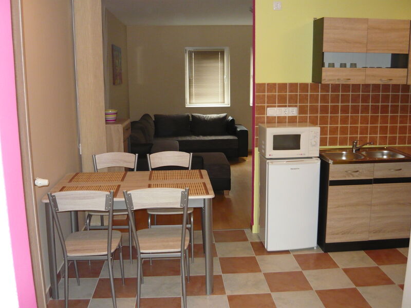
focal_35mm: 33
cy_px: 154
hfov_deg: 55.4
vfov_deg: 42.9
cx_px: 206
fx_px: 392
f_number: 2.8
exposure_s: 1/30
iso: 320
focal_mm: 5.5
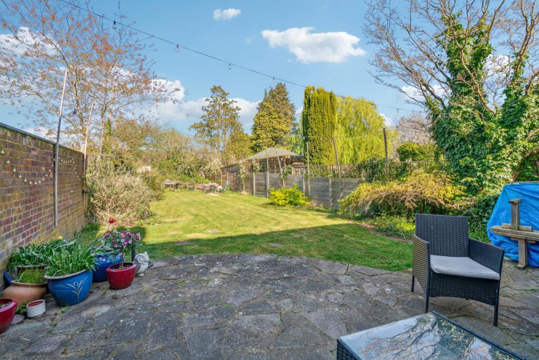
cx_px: 270
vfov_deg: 73.8
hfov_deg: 96.7
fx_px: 240
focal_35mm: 16
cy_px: 180
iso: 640
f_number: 9
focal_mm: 16
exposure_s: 1/160
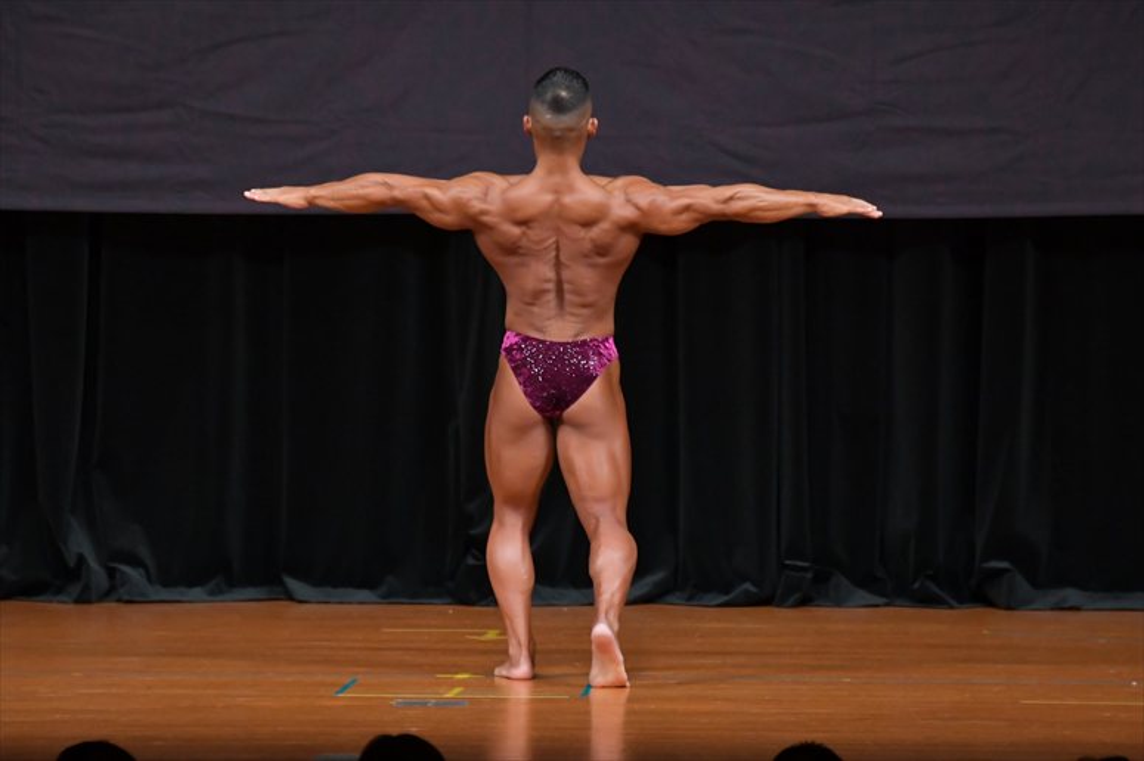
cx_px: 572
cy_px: 380
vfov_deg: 4.6
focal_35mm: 300
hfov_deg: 6.9
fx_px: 9529
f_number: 5.6
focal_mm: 200
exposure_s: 1/400
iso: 4000
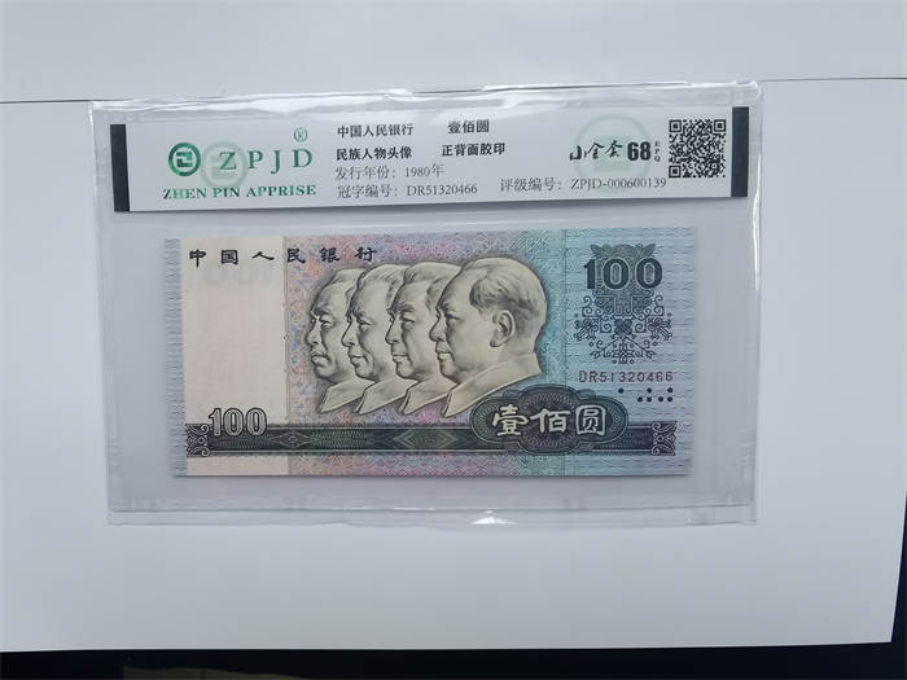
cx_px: 454
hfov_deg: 65.3
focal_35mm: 27
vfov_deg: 51.4
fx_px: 707
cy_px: 340
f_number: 2.2
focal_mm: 2.26
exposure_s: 1/50
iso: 160
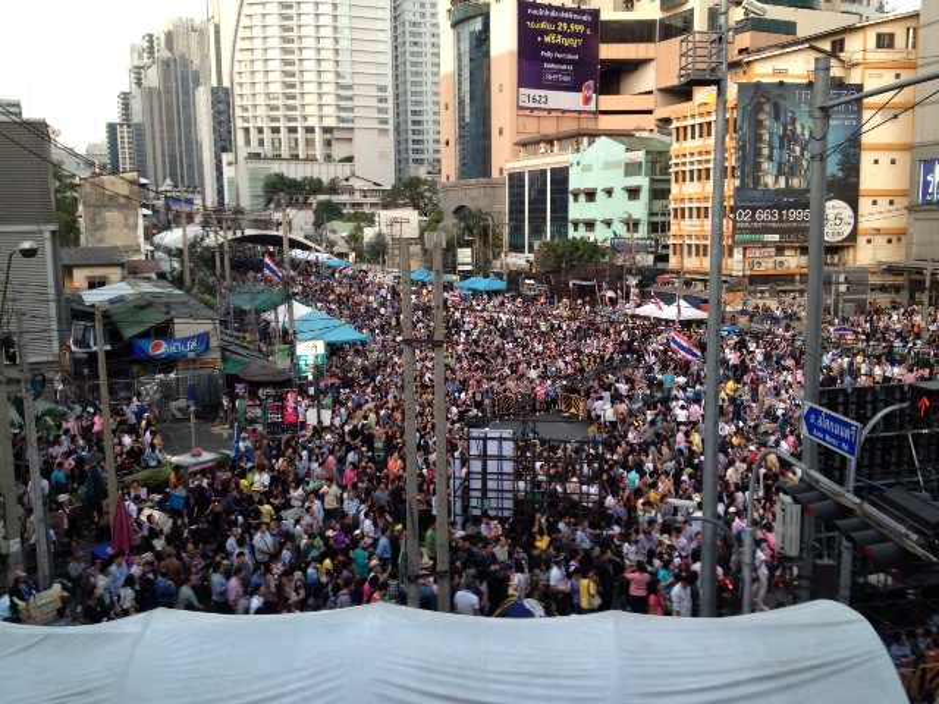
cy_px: 352
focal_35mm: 35
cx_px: 470
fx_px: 949
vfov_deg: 40.7
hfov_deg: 52.6
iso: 64
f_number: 2.4
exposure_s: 1/40
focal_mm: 4.28
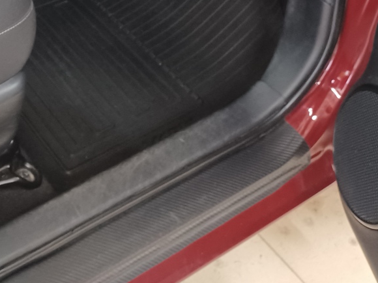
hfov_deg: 26.5
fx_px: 753
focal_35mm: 69
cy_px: -104
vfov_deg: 19.4
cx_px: -9
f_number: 1.8
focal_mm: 4.6
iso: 640
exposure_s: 1/25
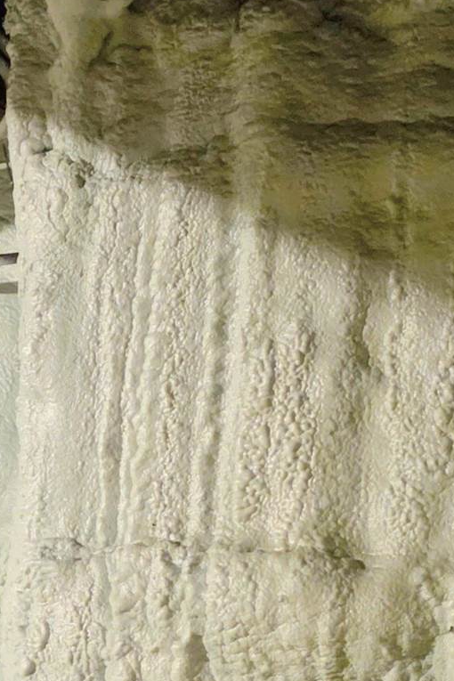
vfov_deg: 20.6
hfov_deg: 13.3
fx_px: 1816
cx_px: -277
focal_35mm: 96
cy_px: 659
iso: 2000
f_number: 1.7
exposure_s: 1/60
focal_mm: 6.25
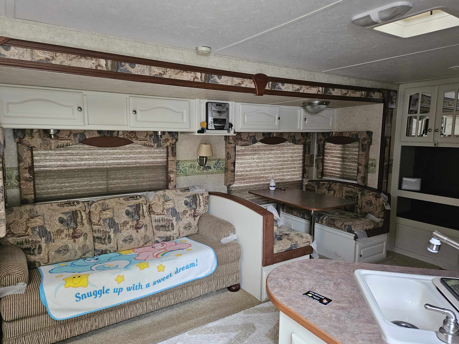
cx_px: 236
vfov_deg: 56.8
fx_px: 318
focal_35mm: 24
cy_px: 175
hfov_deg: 71.6
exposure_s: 1/120
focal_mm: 5.4
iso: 1000
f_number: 1.8
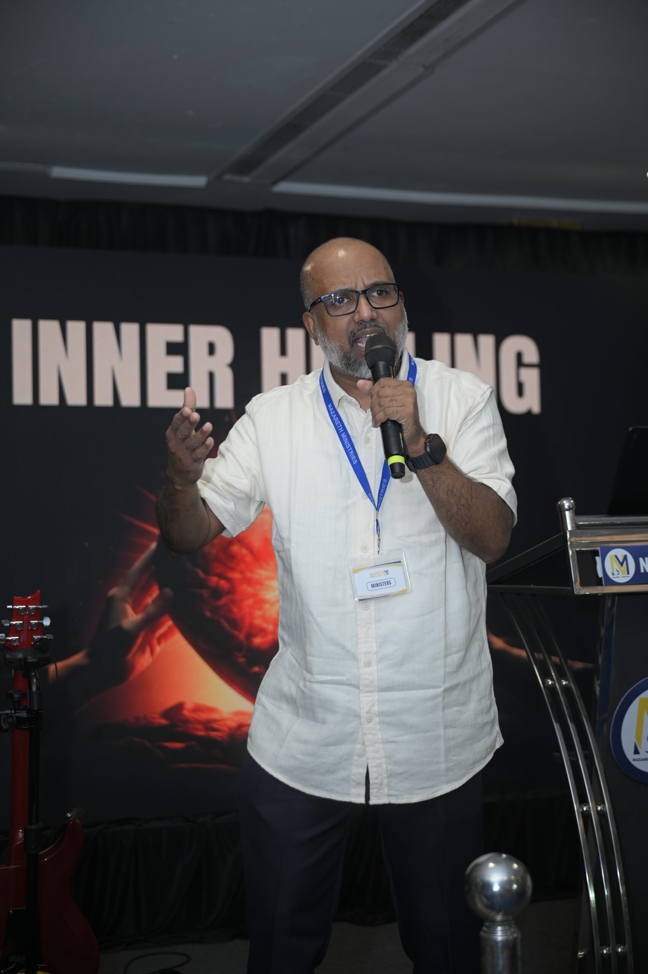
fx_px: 1487
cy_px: 487
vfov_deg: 36.3
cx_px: 324
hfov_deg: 24.6
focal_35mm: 55
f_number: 2.8
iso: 200
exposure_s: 1/160
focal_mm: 55
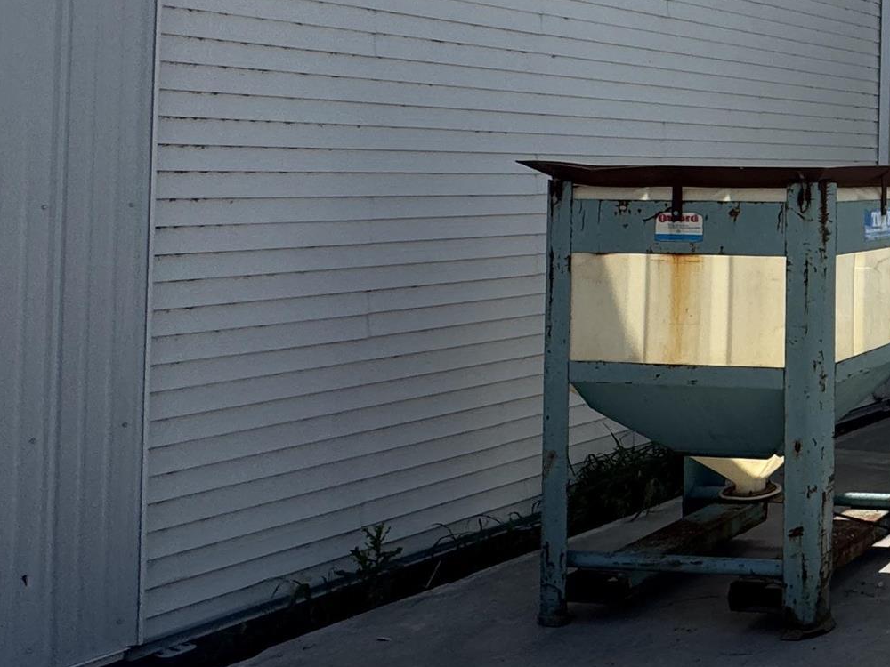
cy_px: 151
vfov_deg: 32.8
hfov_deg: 30.3
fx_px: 1106
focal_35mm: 43
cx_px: 1258
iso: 50
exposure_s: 1/2208
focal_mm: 2.22
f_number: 2.2
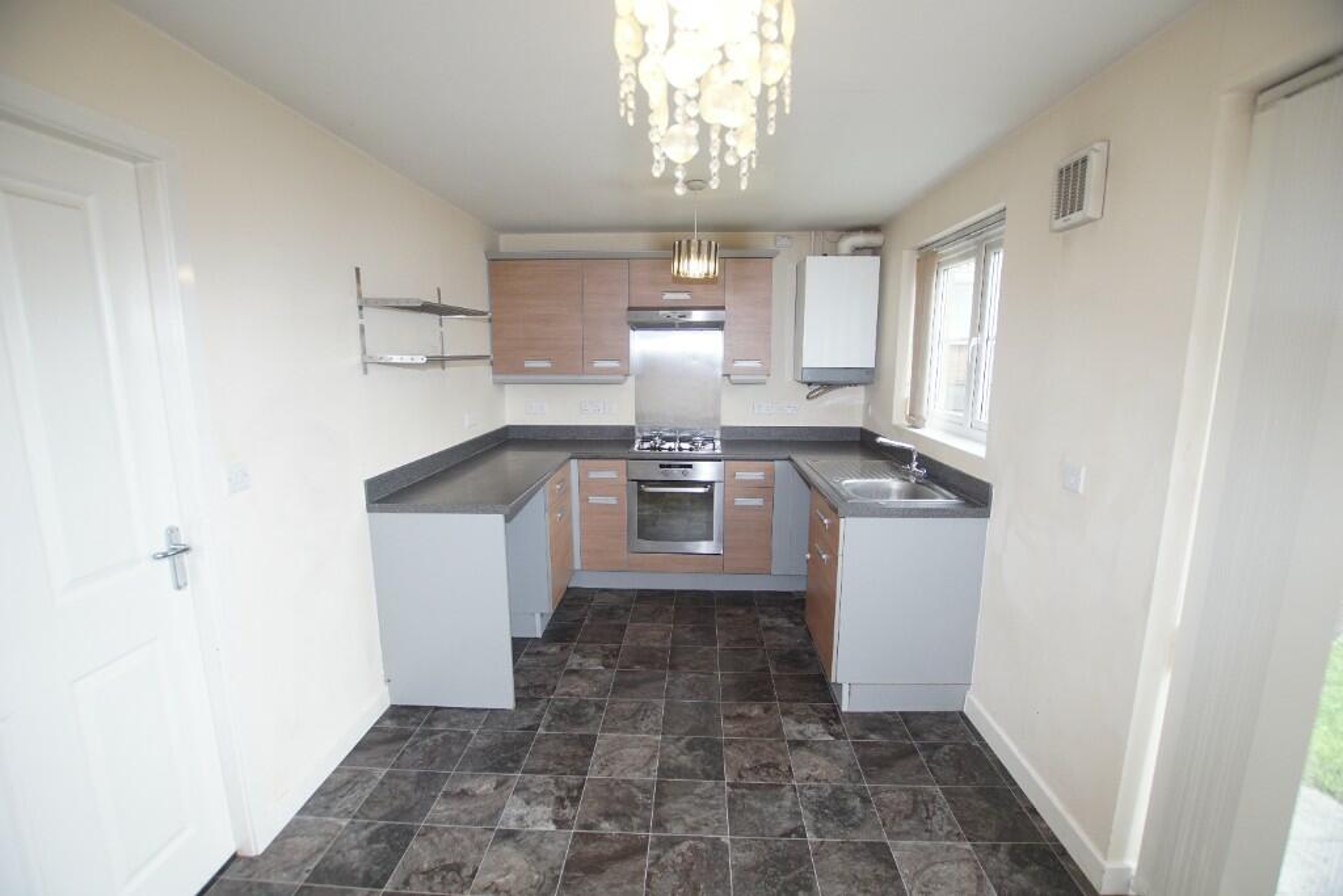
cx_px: 672
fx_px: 560
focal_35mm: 15
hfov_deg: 100.4
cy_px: 448
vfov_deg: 77.3
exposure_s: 1/60
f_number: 3.5
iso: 400
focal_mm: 10
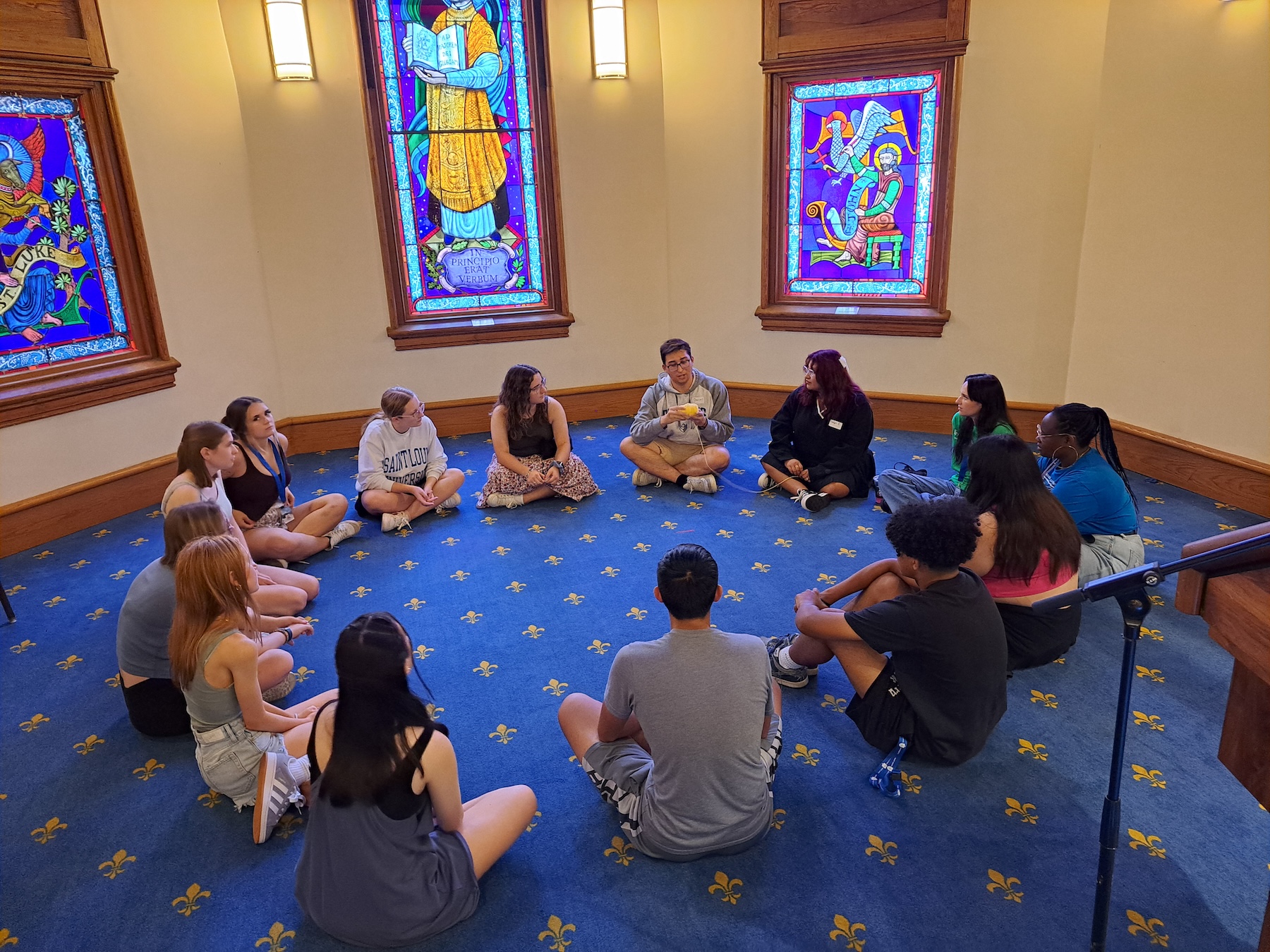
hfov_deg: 71.6
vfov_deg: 56.8
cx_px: 635
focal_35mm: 24
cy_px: 476
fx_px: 881
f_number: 1.8
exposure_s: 1/40
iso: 320
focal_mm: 5.23
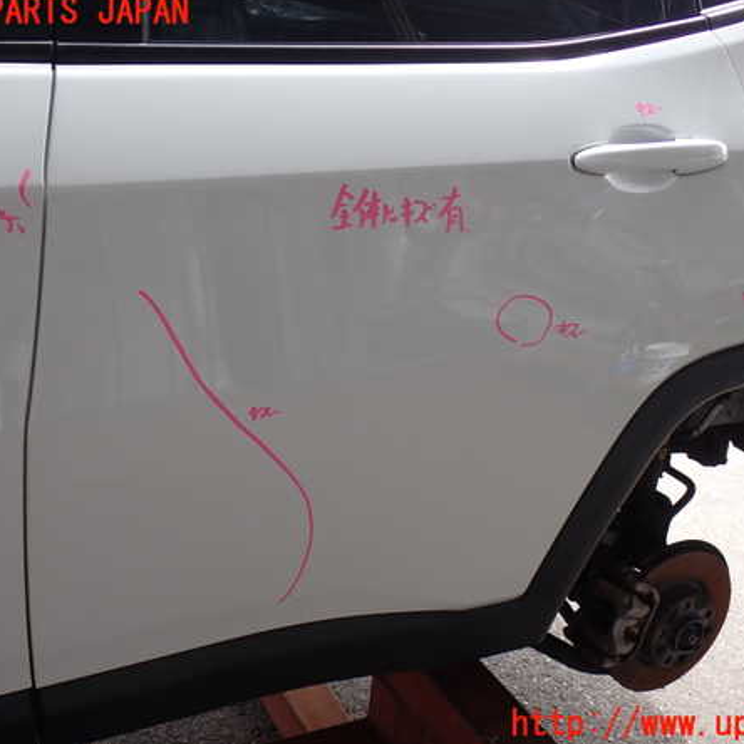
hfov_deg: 39.2
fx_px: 1046
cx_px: 387
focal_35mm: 43
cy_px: 369
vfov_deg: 39.2
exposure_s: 1/80
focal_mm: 6.37
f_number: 3.5
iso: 100
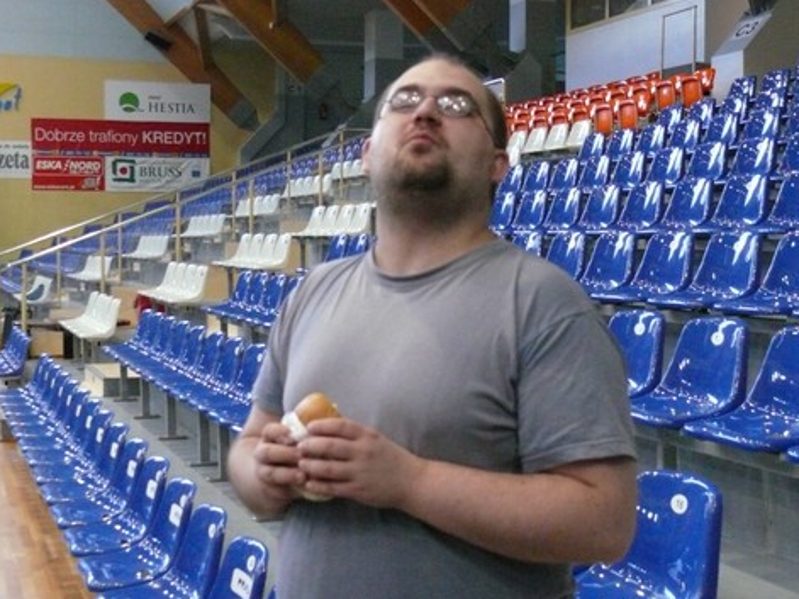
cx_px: 409
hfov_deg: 36.8
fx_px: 1200
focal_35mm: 52
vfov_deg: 28.0
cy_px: 286
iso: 800
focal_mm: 9.5
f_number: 3.2
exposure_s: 1/50
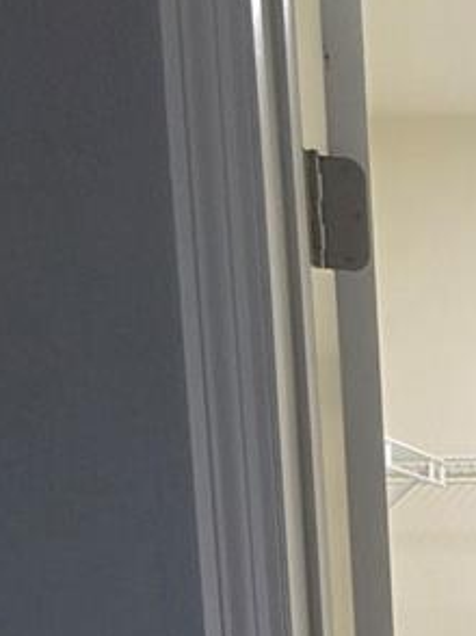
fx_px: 1726
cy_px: 941
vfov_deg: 18.6
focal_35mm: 94
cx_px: 777
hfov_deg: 14.3
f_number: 1.7
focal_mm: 6.3
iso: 200
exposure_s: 1/120
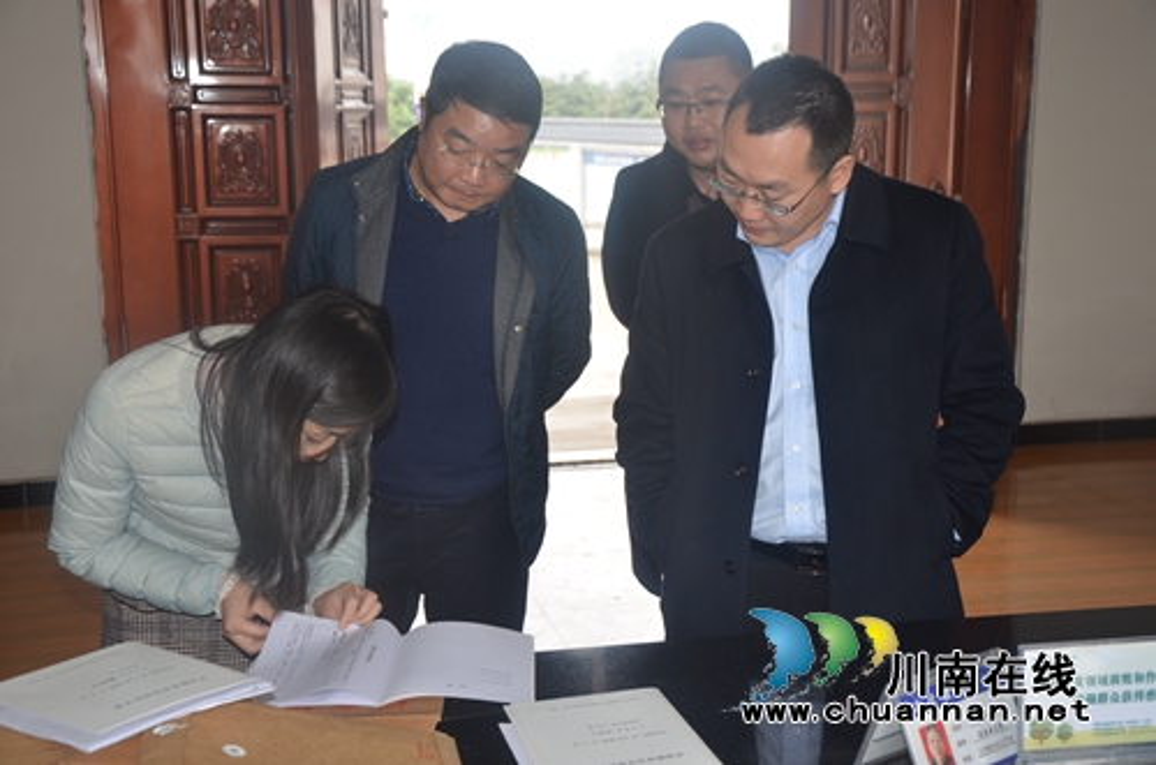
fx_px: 1634
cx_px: 578
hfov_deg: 39.0
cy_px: 382
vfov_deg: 26.4
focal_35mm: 51
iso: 280
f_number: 4.2
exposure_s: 1/125
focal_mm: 34
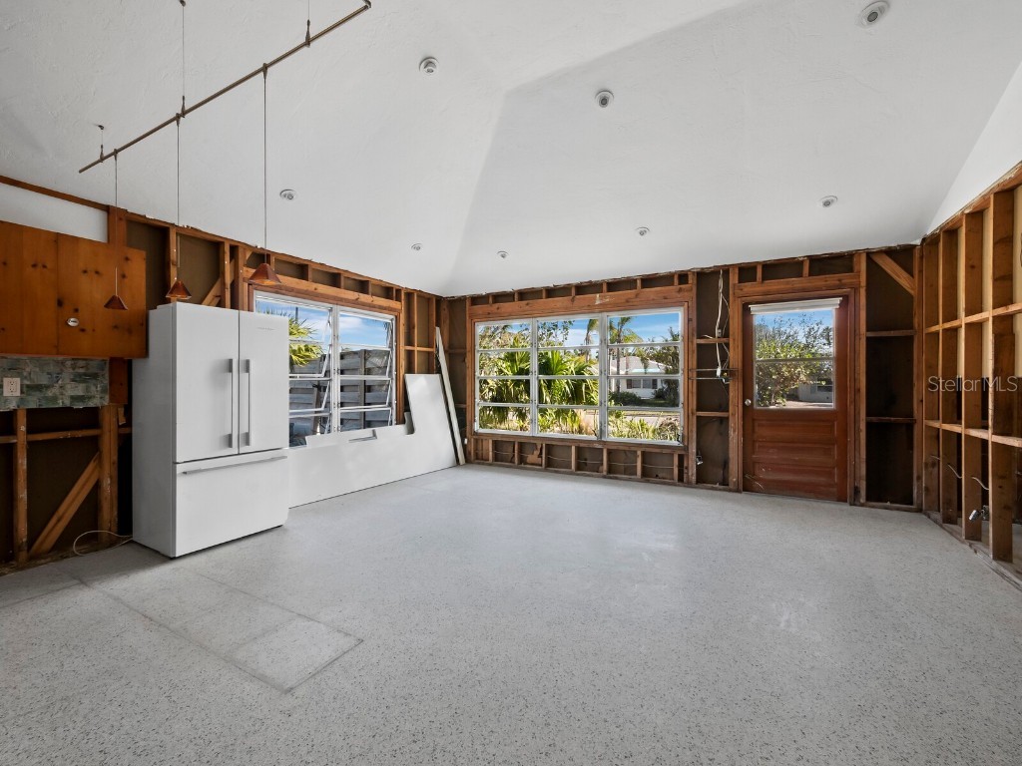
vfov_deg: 85.7
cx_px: 511
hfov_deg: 102.1
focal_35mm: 14
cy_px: 383
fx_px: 413
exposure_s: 1/13
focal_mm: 7
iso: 400
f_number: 11
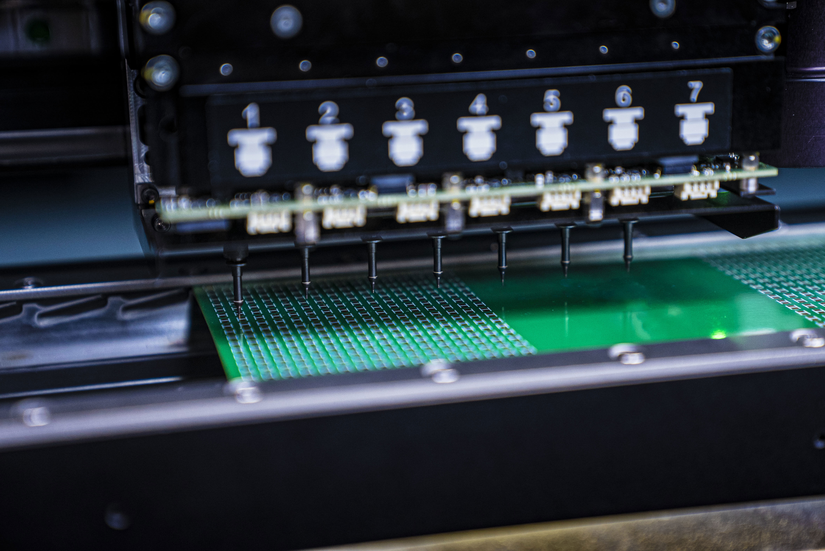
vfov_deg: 19.5
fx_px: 1605
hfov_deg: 28.8
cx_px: 412
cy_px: 276
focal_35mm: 70
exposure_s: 1/100
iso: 2000
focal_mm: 70
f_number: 2.8
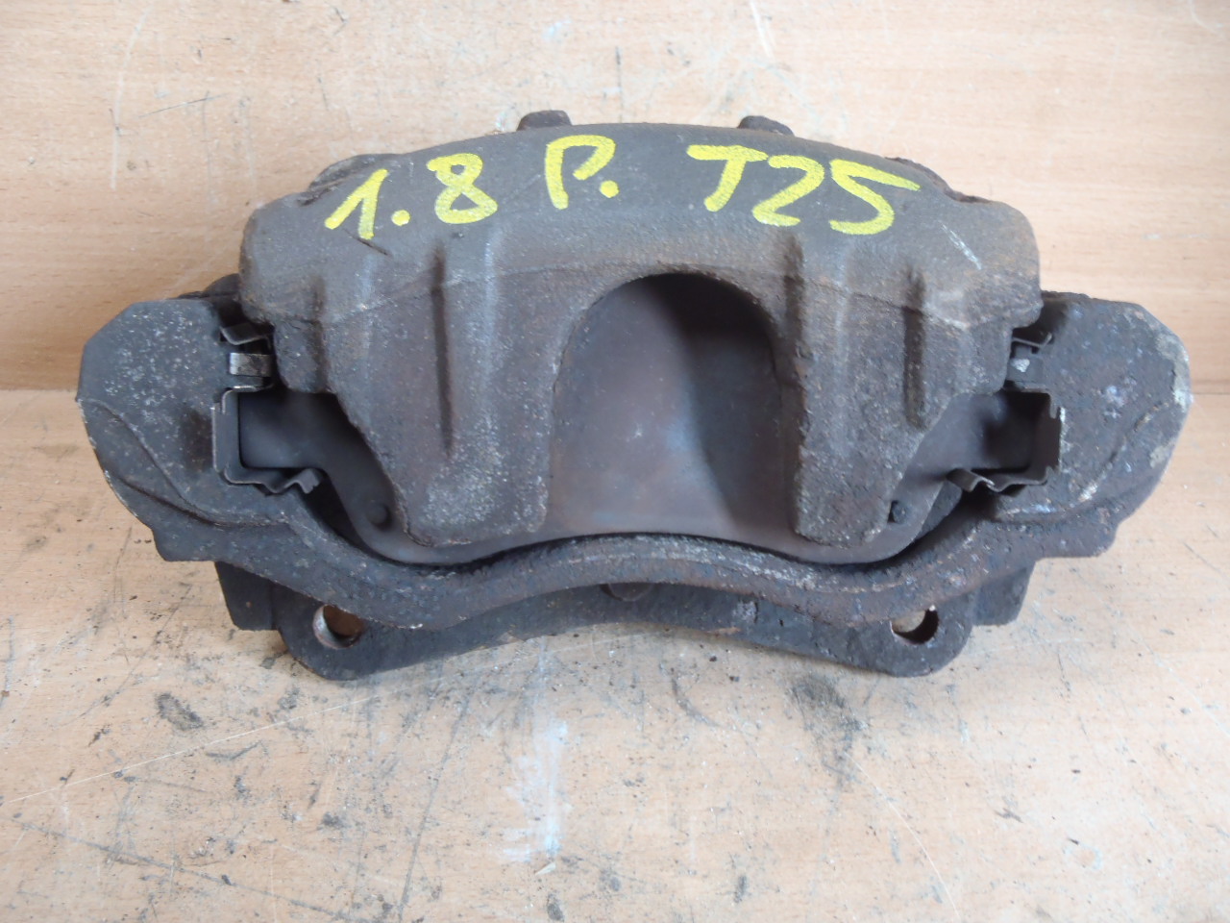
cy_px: 462
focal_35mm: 38
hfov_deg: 49.0
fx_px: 1350
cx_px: 615
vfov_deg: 37.7
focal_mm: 6.83
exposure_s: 1/13
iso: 200
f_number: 4.6
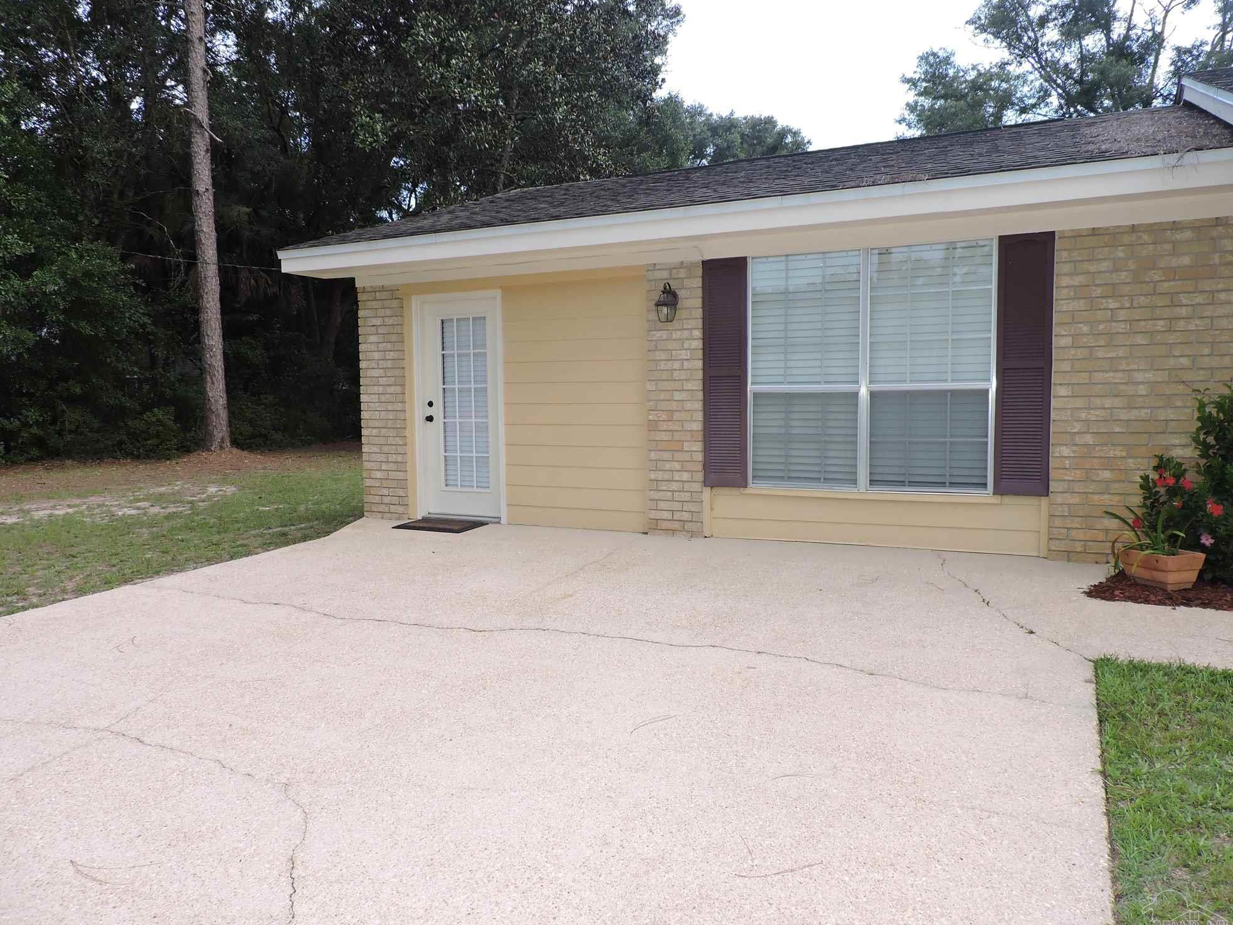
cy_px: 477
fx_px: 891
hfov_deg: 69.4
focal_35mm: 25
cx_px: 612
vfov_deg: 54.9
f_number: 3
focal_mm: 4.3
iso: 110
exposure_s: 1/50
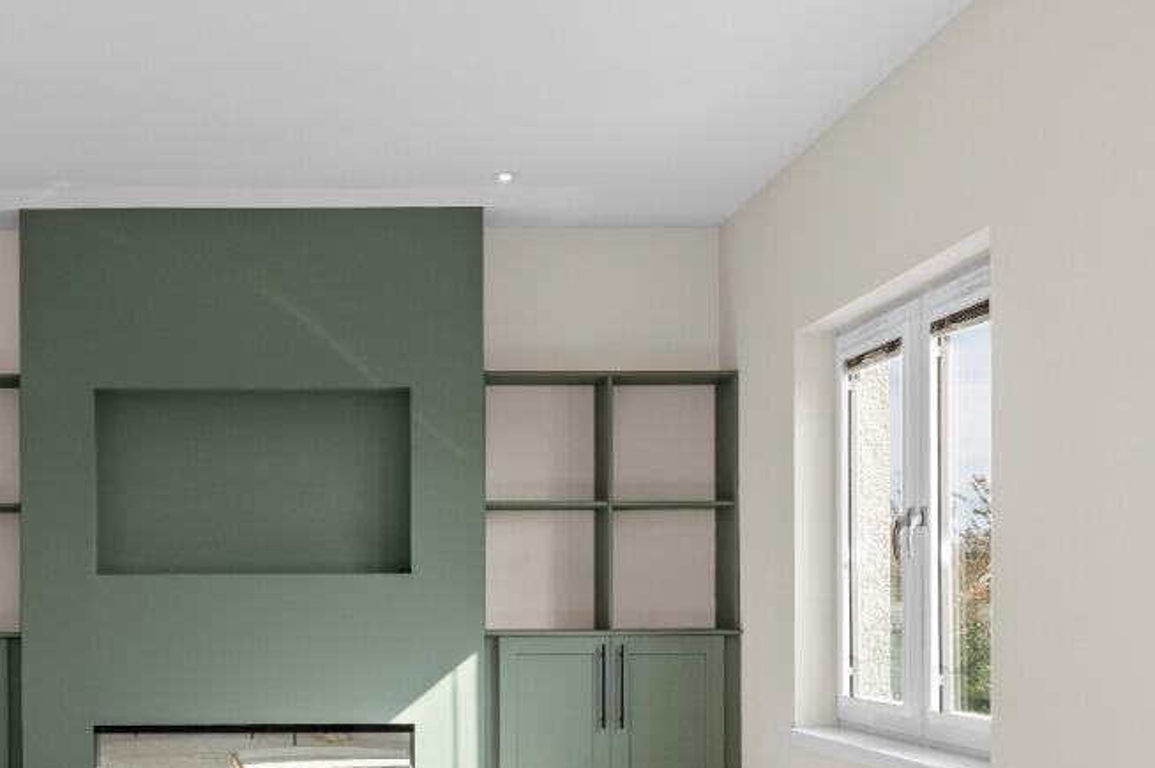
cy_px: 560
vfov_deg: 28.3
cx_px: 283
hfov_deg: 40.7
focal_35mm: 47
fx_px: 1507
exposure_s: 1/30
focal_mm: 20
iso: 125
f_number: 8
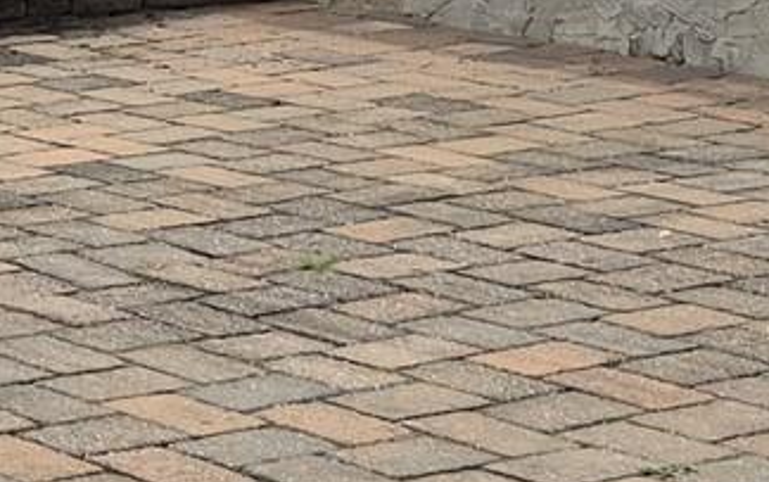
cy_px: 55
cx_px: -840
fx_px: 3230
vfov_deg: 8.5
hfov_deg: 11.9
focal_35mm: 154
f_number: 1.8
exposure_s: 1/2632
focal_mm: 5.4
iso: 25
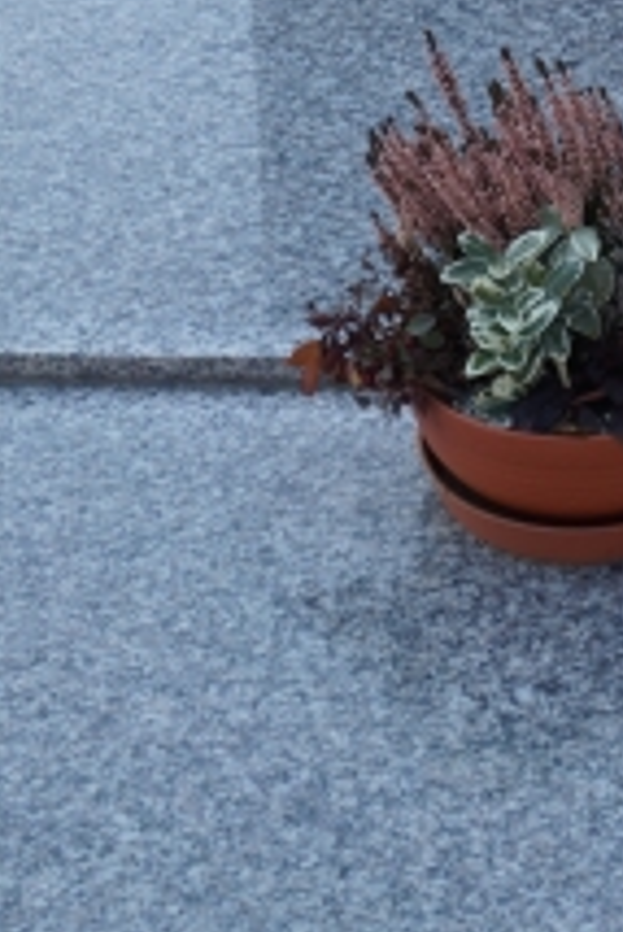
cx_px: 704
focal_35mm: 127
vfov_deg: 15.8
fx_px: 3291
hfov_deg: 10.7
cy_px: -9
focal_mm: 23
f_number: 6.3
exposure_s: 1/125
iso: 100
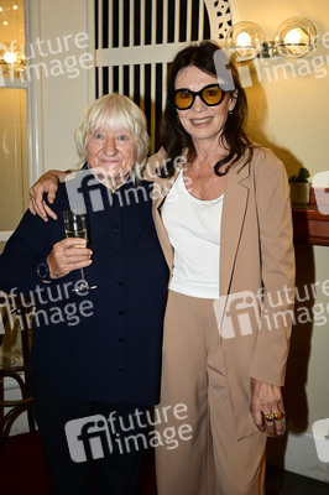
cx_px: 164
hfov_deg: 41.0
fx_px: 439
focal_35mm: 32
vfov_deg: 58.8
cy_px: 248
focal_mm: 32
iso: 1250
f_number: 5
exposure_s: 1/200
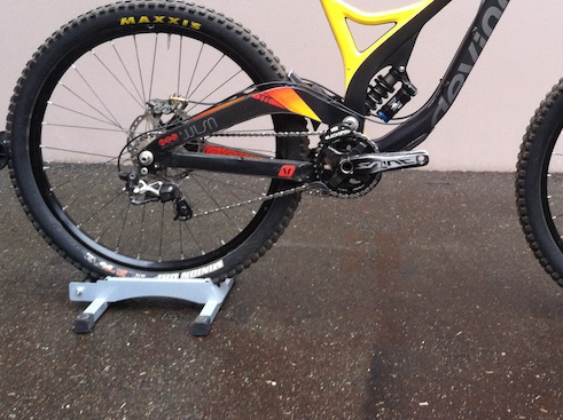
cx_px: 406
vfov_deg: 25.4
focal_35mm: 57
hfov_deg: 33.3
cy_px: 122
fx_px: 926
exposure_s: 1/60
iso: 100
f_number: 2.8
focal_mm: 3.85
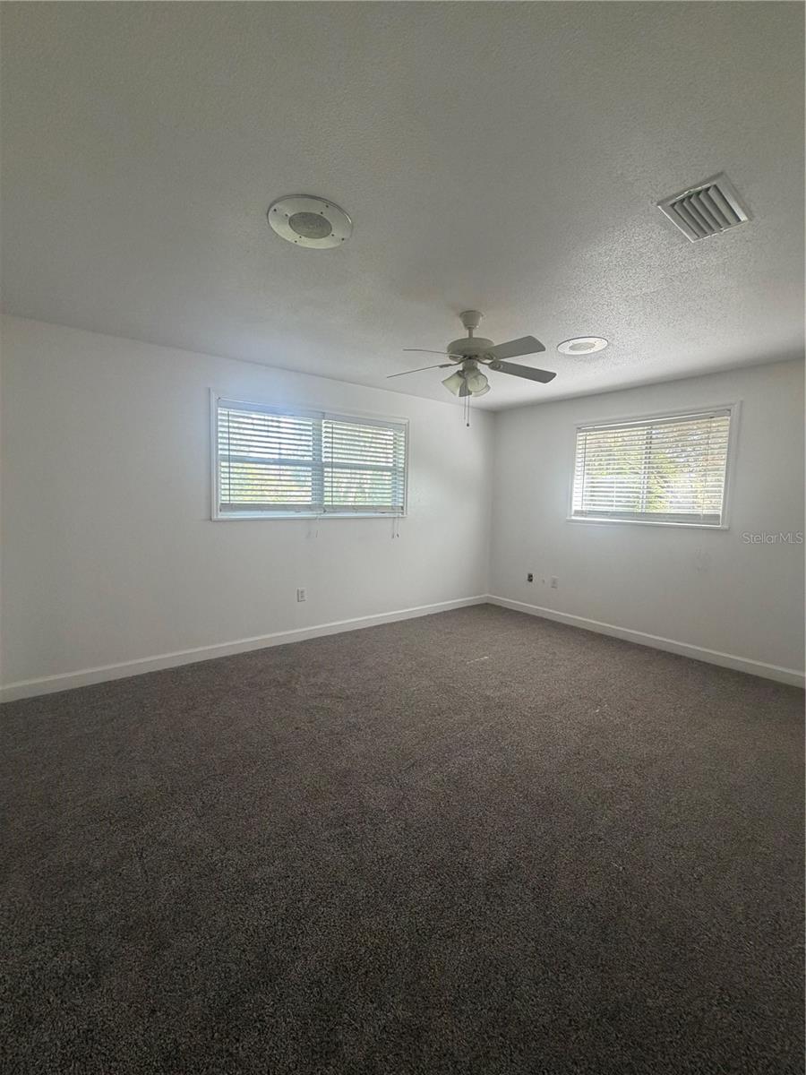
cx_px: 403
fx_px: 435
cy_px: 538
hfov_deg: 85.7
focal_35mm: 14
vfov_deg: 102.1
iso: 160
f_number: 2.2
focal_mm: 2.22
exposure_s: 1/60
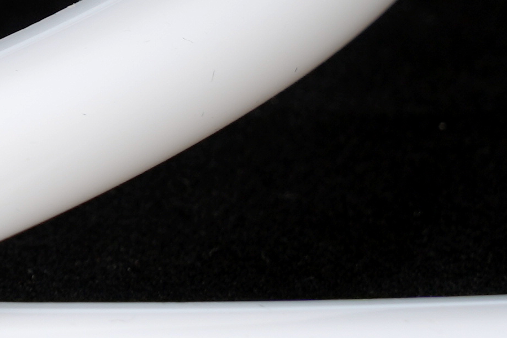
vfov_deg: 3.7
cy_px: -174
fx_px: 5154
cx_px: -584
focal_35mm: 366
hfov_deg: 5.5
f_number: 8
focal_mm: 56
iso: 64
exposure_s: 1/30
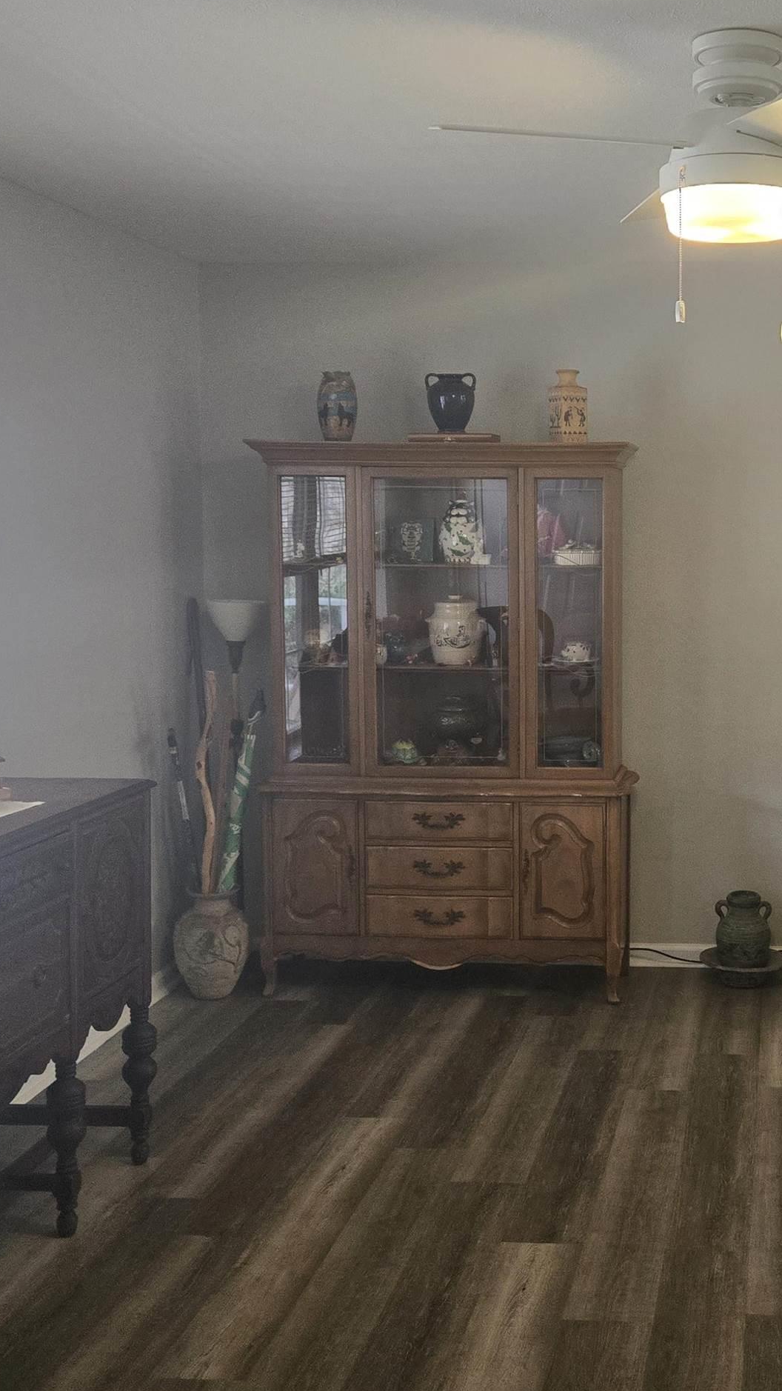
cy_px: 641
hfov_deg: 27.6
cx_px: 747
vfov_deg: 49.4
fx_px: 1512
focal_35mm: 41
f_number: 1.8
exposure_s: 1/120
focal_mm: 5.4
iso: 250
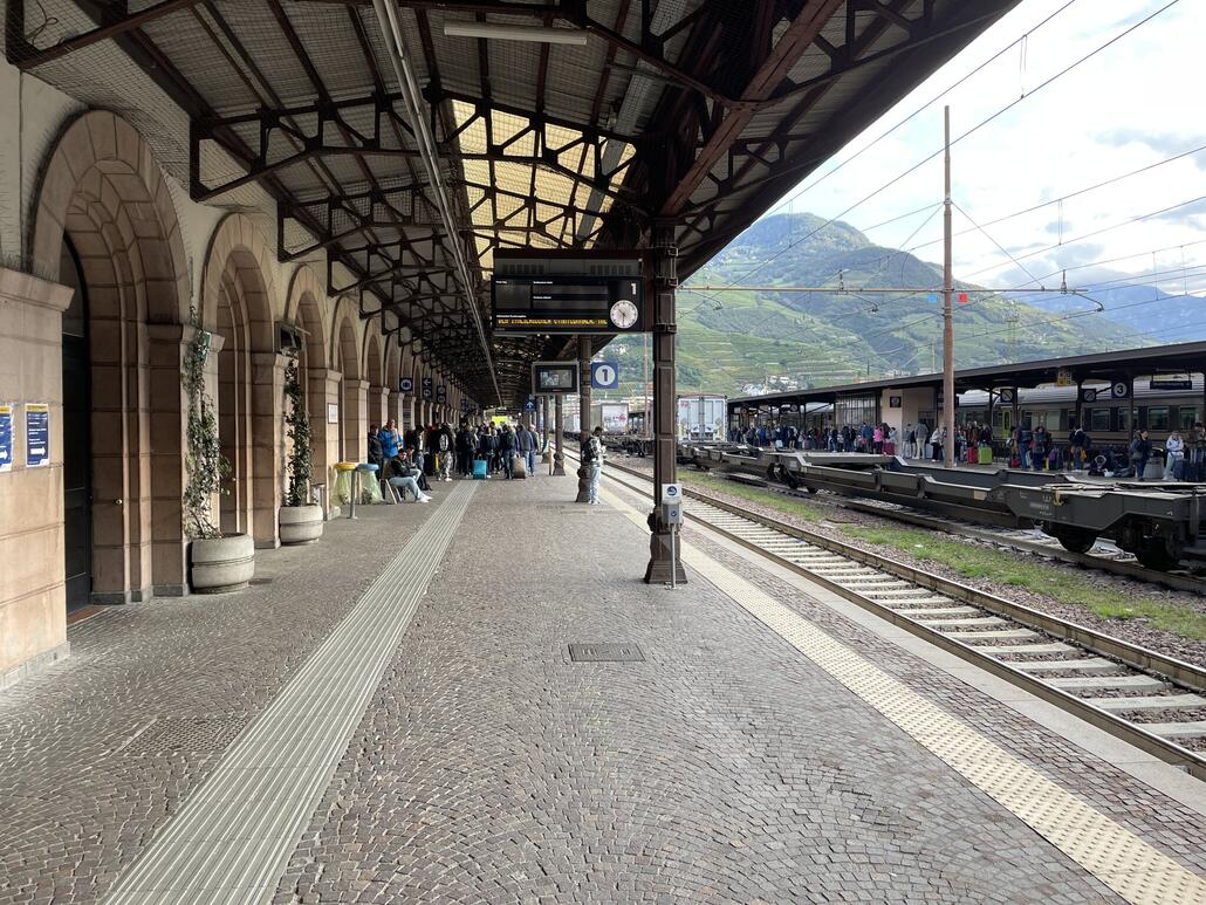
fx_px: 906
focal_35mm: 26
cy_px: 452
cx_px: 603
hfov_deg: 67.3
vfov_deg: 53.1
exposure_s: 1/265
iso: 32
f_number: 1.6
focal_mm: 4.2
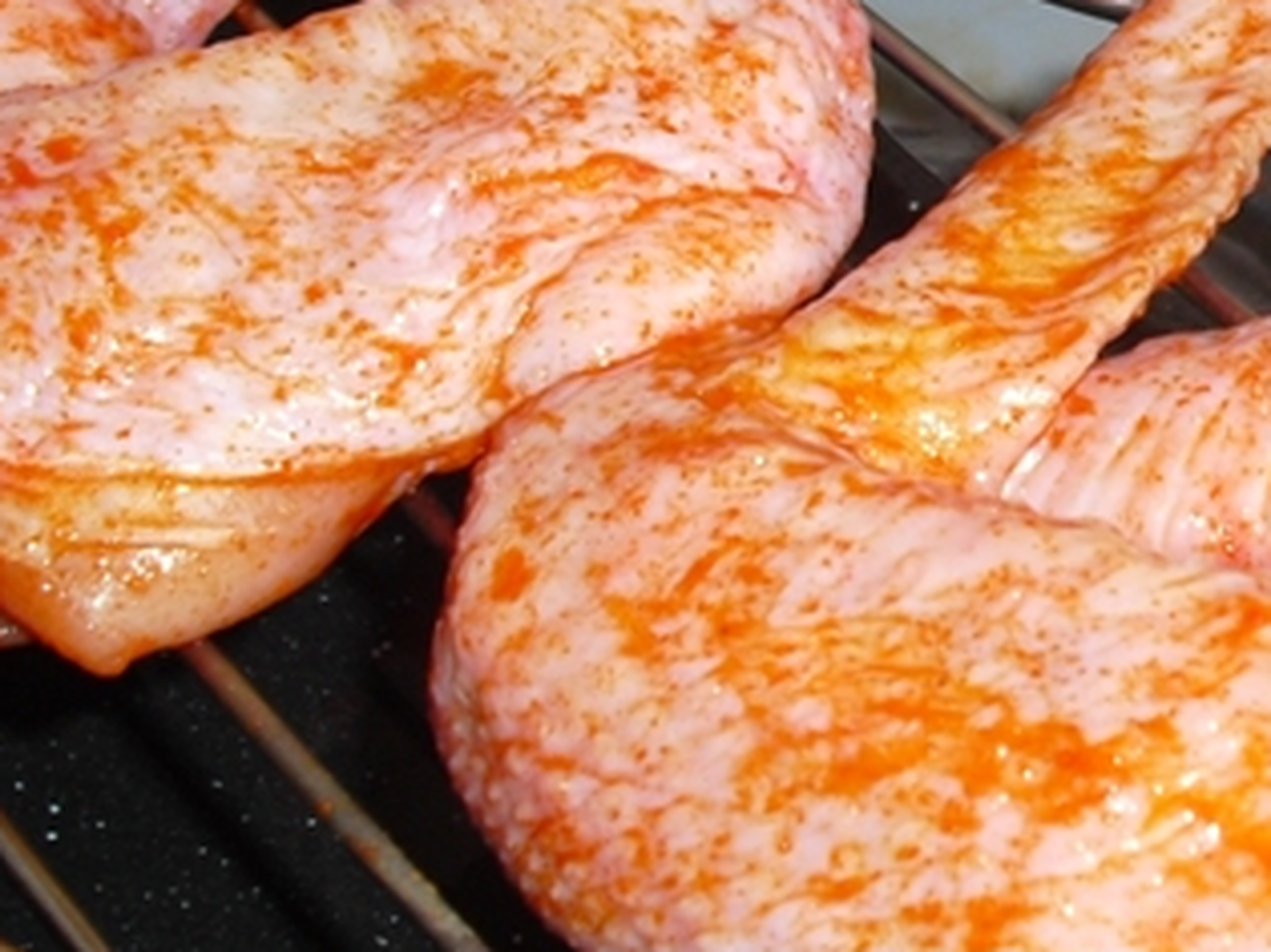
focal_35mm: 117
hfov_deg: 16.2
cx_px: 1501
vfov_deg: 12.5
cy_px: 77
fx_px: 4294
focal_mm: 6.3
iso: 100
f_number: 3.1
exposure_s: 1/60
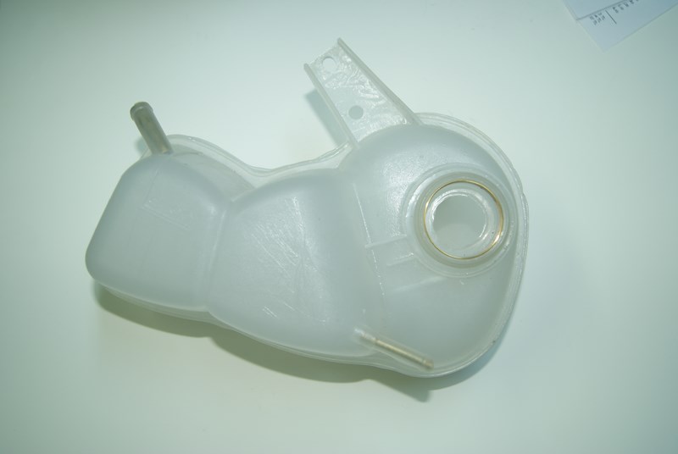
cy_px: 227
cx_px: 339
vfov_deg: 37.0
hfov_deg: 53.1
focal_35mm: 36
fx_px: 679
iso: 100
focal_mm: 24
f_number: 4
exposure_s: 1/25
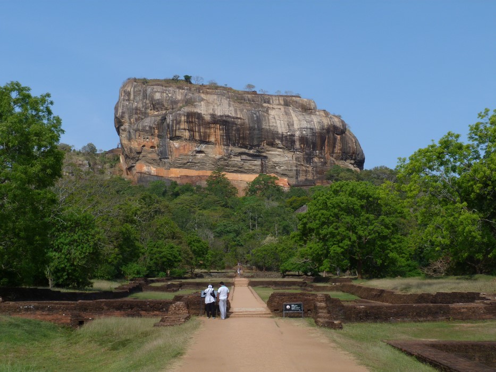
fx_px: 645
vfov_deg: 32.2
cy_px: 186
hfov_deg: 42.1
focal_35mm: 45
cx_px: 248
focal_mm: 8.1
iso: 80
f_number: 5.6
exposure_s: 1/320
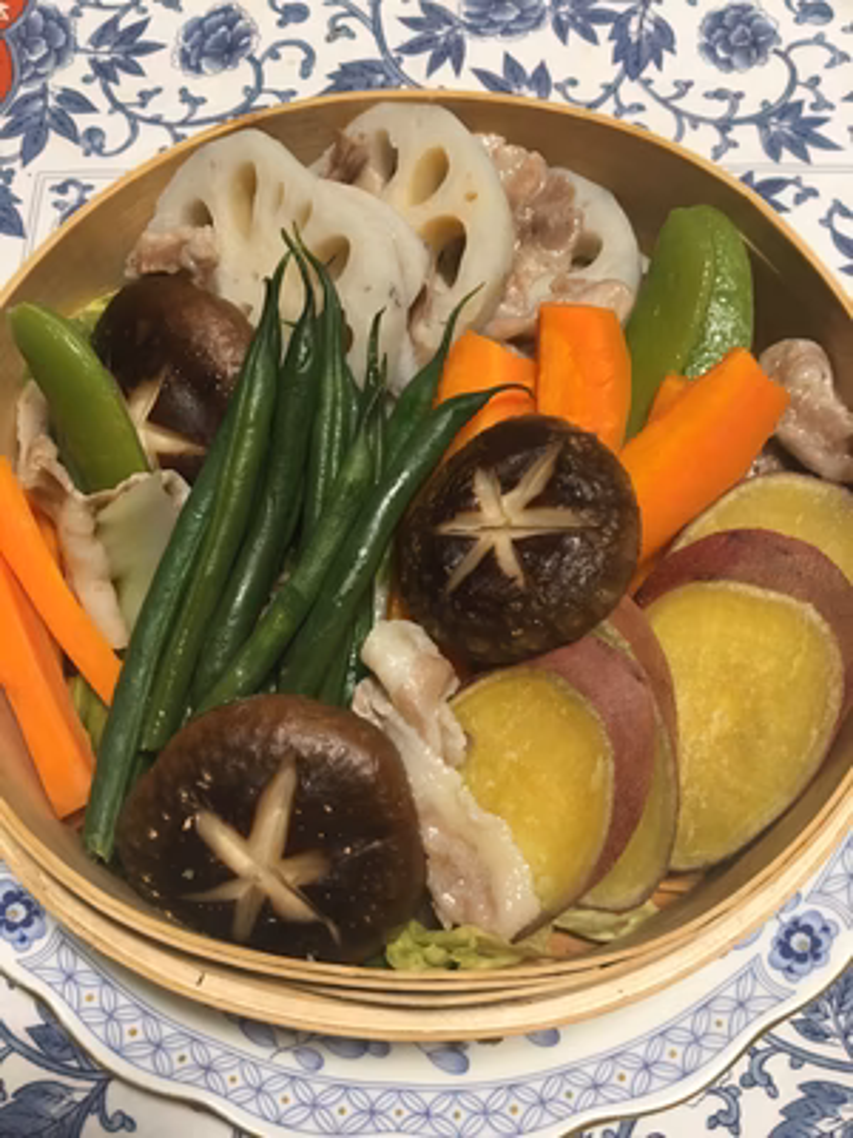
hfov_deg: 48.2
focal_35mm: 29
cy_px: 569
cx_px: 426
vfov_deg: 61.7
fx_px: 953
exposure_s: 1/30
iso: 100
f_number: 2.2
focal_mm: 4.15
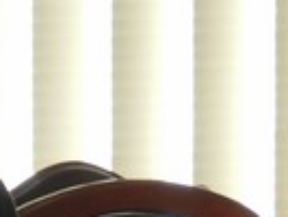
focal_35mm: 692
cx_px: -489
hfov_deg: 2.8
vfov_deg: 2.2
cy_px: 271
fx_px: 5763
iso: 160
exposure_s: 1/30
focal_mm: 20.5
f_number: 4.8
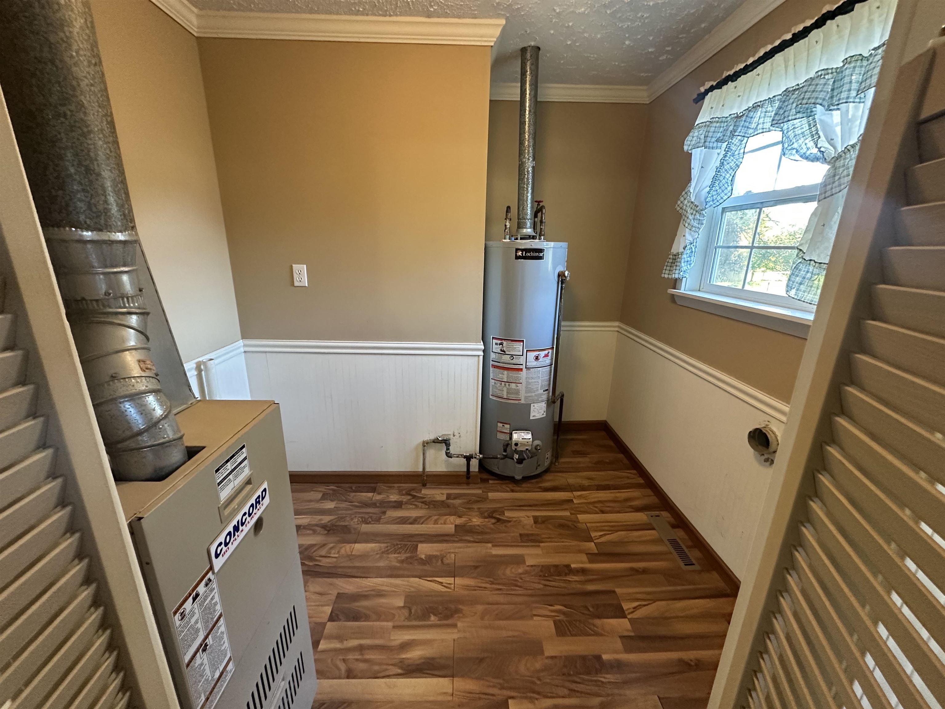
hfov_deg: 102.1
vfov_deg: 85.7
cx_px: 472
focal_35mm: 14
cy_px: 354
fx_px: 382
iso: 400
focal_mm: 2.22
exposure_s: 1/60
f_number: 2.2
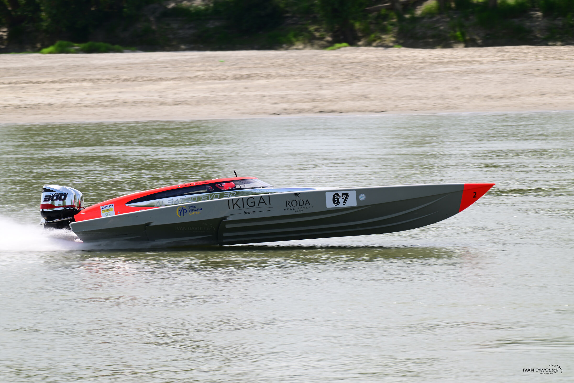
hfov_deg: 7.1
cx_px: 287
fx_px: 4624
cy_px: 192
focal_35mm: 290
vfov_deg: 4.7
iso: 110
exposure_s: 1/500
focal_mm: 290
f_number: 5.6
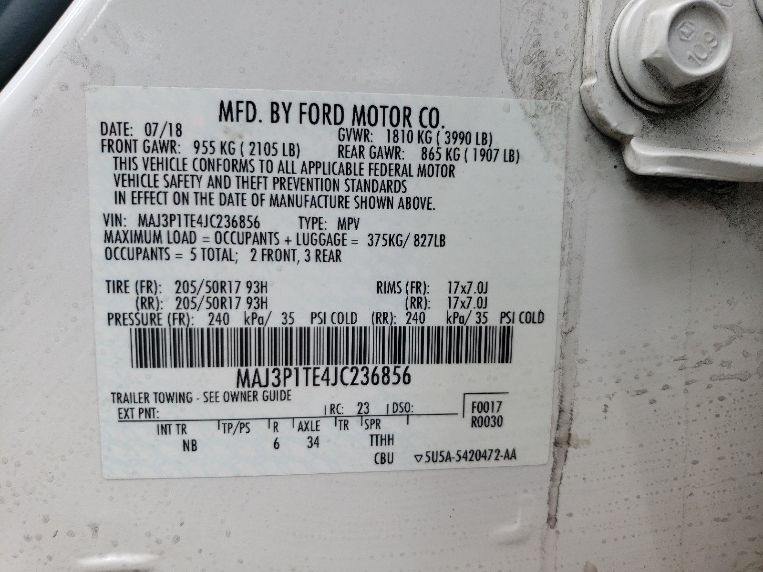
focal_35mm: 26
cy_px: 286
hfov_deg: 67.3
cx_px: 382
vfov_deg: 53.1
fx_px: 573
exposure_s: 1/357
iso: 50
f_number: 1.5
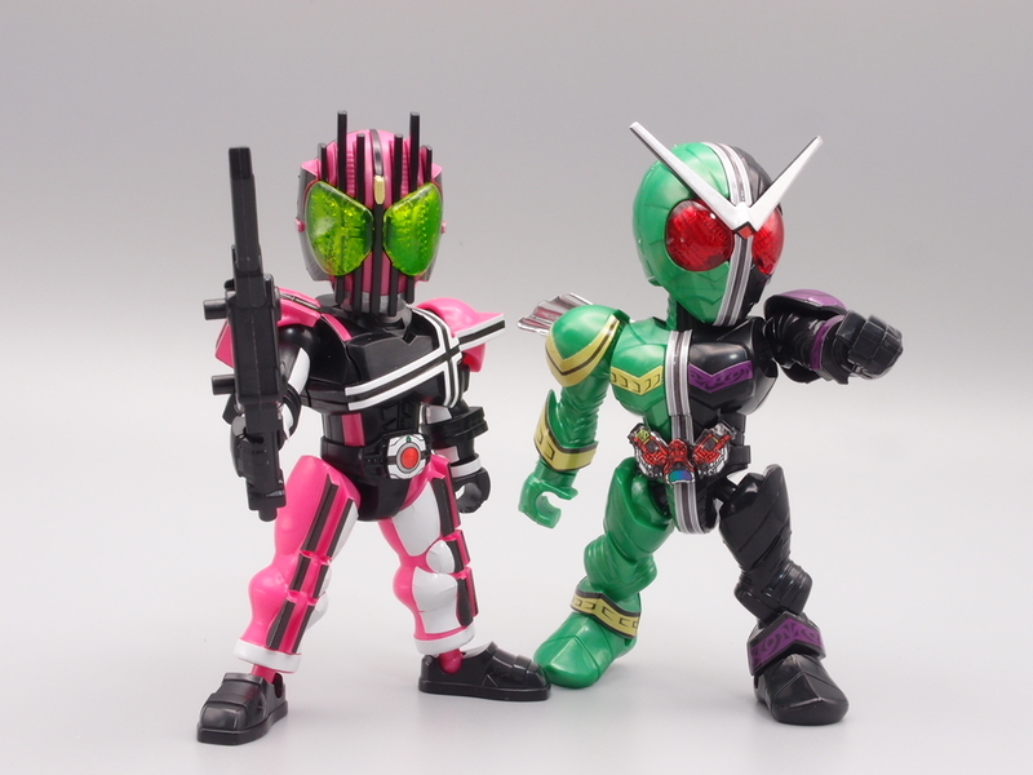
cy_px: 388
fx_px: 1791
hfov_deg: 32.2
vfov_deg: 24.4
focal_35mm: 60
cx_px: 516
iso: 100
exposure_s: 1/3
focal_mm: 12.88
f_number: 8
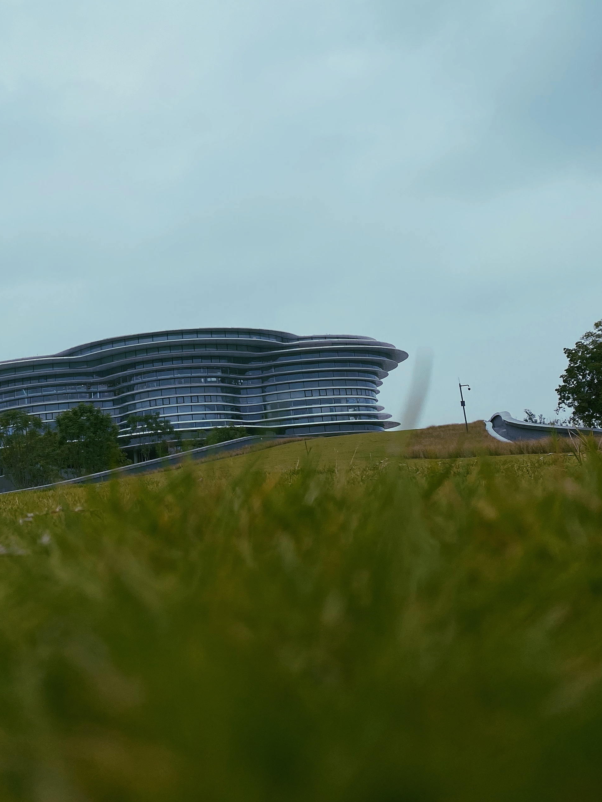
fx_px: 951
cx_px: 171
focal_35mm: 41
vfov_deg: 44.0
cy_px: 185
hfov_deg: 34.6
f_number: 1.8
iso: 32
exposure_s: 1/3610
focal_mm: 4.25
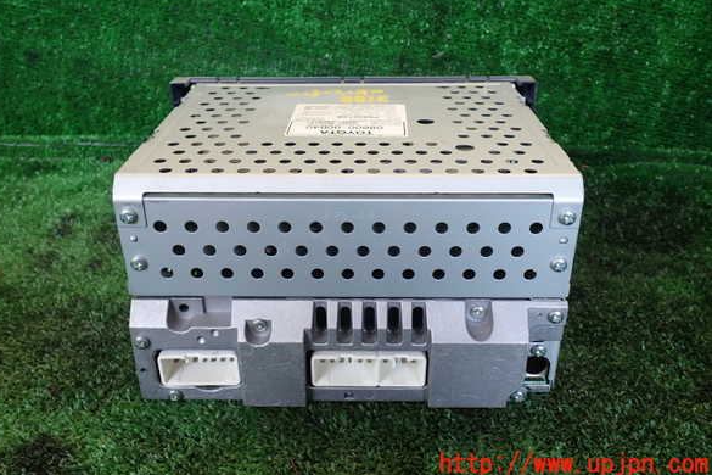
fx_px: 633
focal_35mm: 32
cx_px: 349
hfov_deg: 58.7
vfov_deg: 41.0
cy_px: 206
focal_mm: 5.4
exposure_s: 1/80
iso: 100
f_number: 3.2
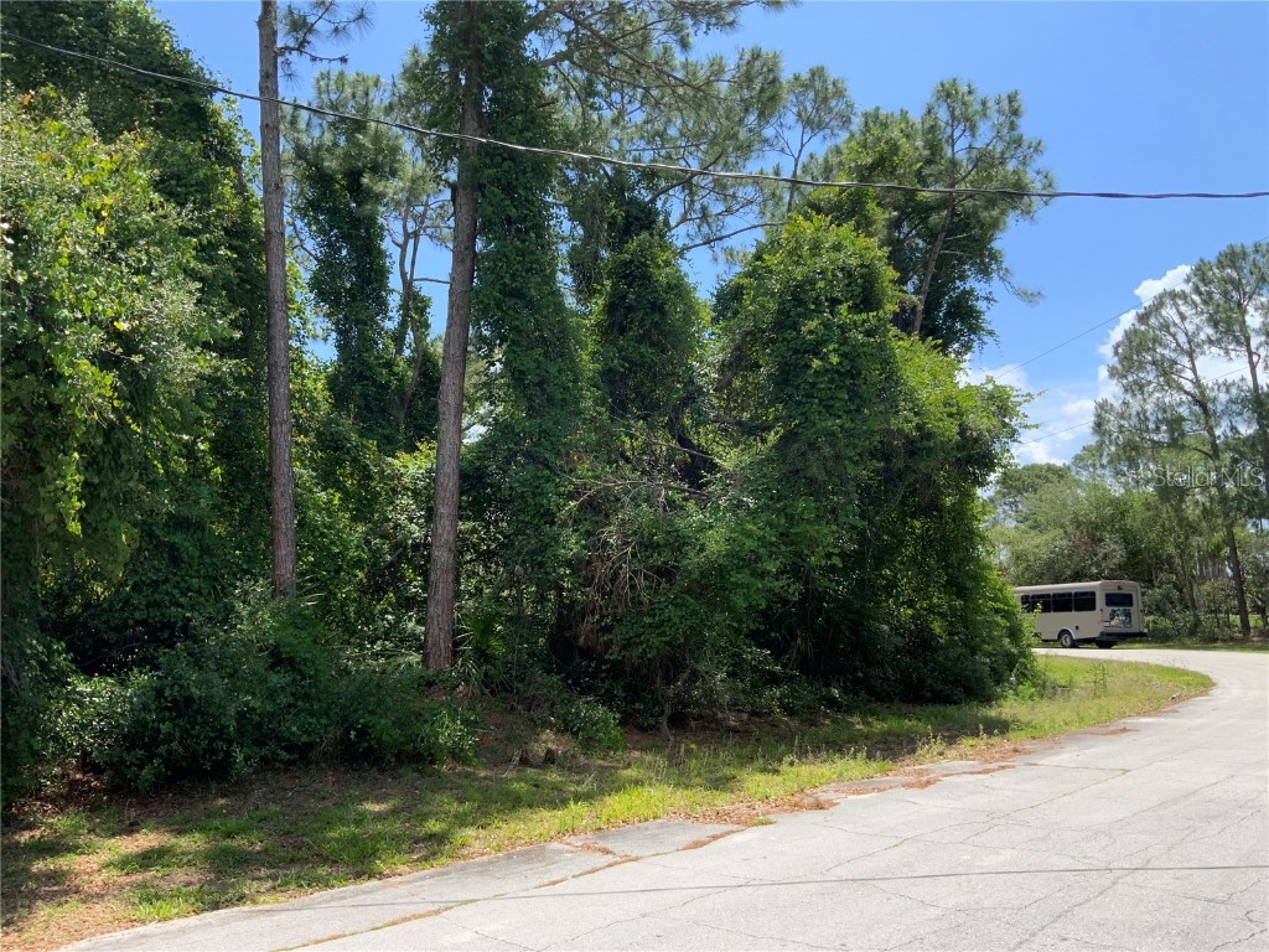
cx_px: 634
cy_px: 476
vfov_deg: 48.2
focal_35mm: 29
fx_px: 1063
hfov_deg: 61.7
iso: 16
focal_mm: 3
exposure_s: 1/997
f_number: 1.8
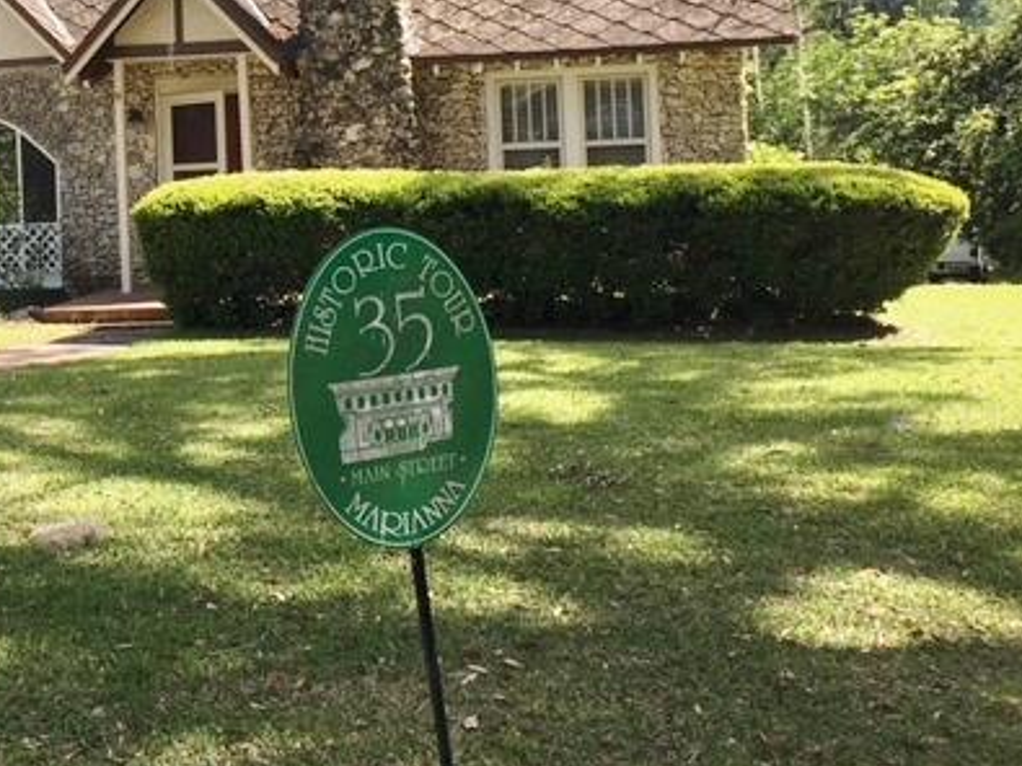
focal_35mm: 47
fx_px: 1387
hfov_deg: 39.0
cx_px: 215
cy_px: 153
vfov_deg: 30.1
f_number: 2.2
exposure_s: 1/712
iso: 25
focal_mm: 4.15
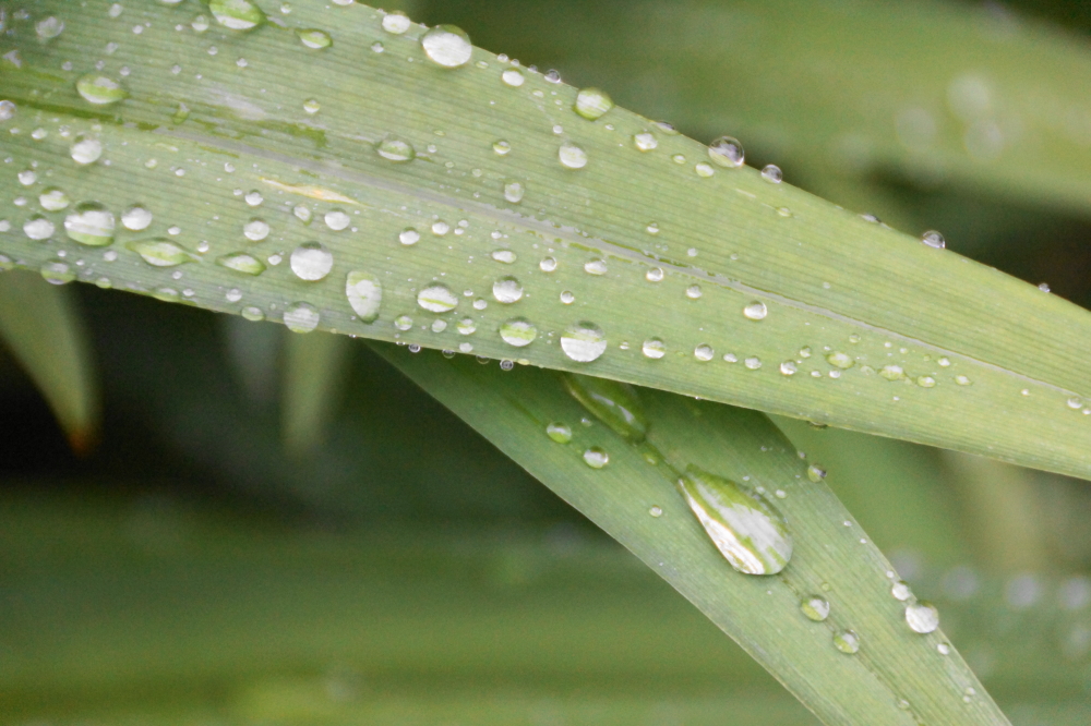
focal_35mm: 375
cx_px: 546
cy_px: 363
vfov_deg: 3.7
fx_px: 11360
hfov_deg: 5.5
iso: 1600
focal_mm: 250
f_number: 6.3
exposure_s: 1/125
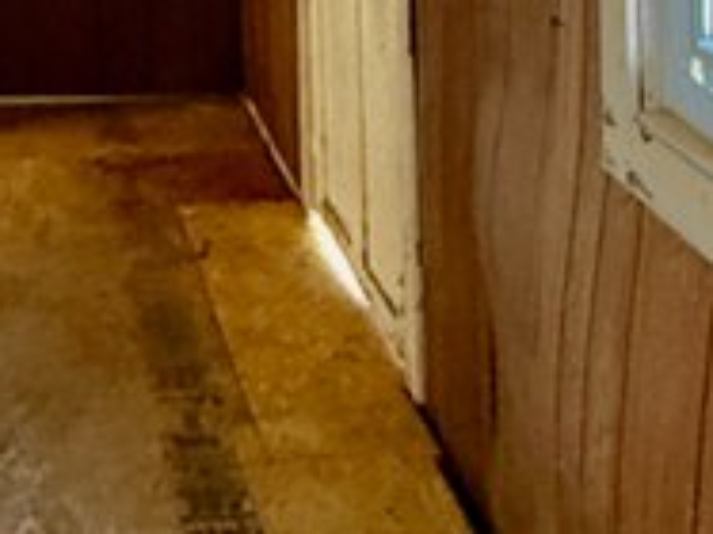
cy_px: -250
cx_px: -8
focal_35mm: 85
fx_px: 1750
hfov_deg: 22.1
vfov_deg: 16.0
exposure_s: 1/60
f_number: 2.2
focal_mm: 2.22
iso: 400
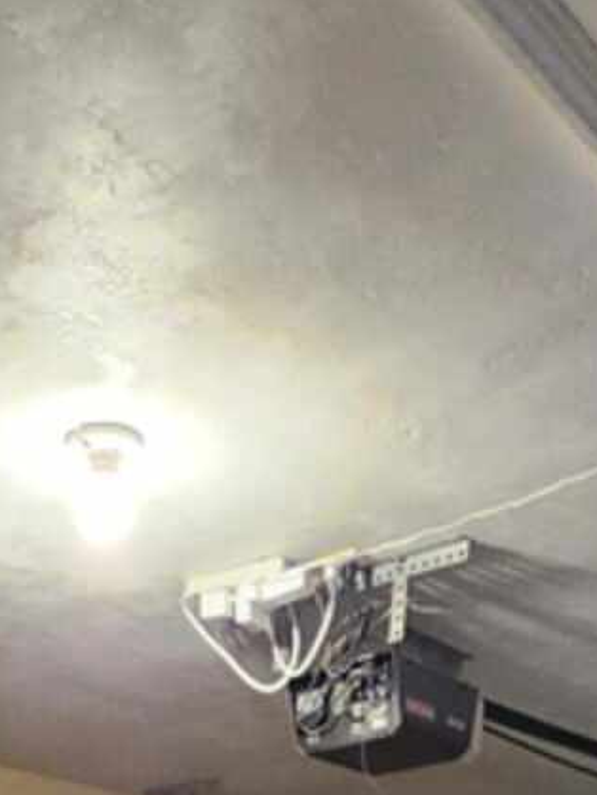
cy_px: 1402
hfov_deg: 27.4
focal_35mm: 53
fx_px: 1218
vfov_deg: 22.5
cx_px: 194
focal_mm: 1.74
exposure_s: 1/30
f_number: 2.2
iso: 640
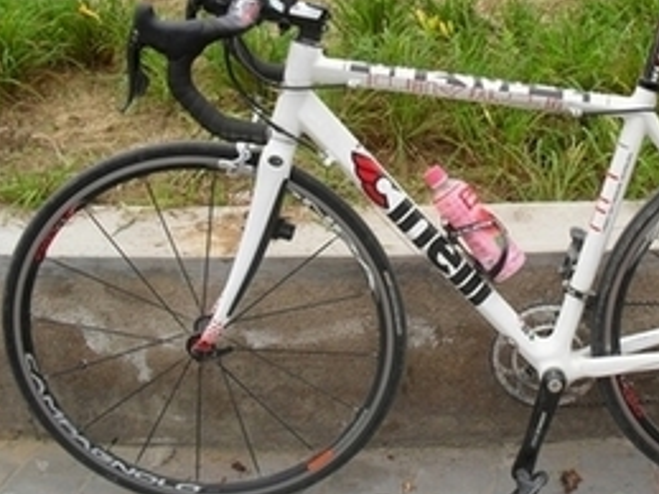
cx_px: 491
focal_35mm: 54
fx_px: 1028
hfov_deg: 34.8
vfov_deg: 27.0
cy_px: 205
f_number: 3.2
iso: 100
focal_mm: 6.3
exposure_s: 1/500
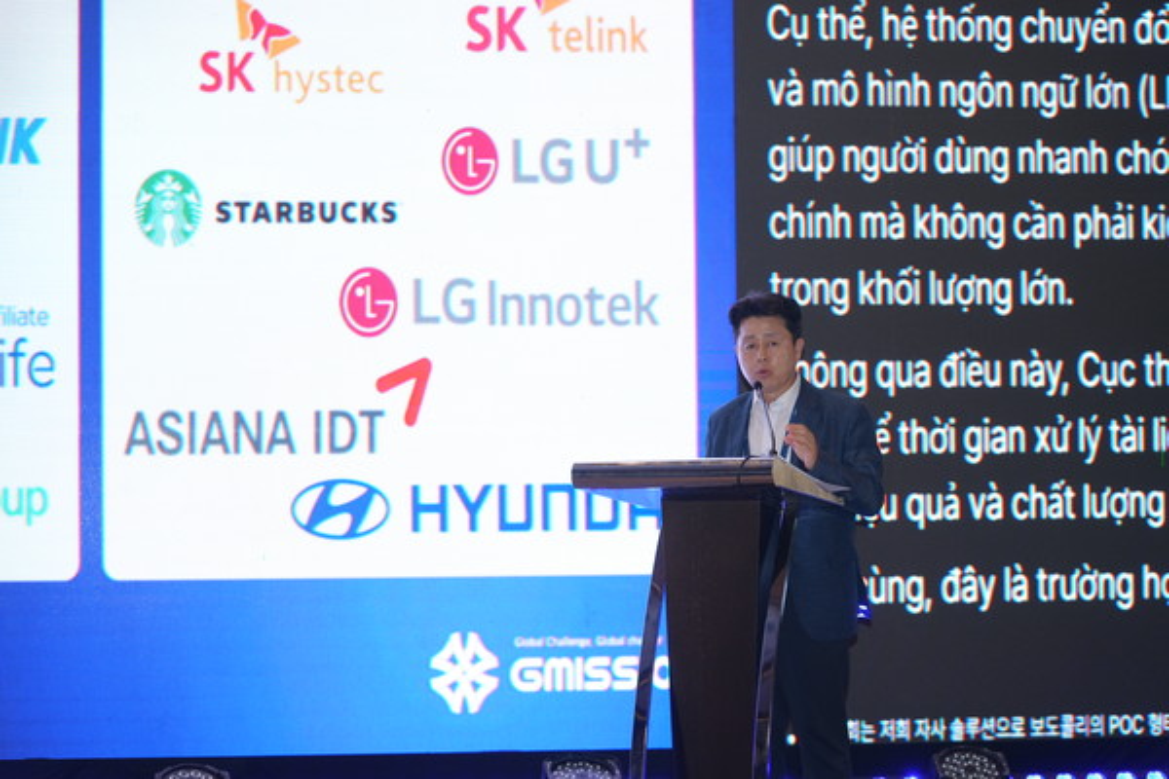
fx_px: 3052
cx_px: 584
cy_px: 390
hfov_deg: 21.7
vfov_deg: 14.6
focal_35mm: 94
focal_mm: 94
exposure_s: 1/160
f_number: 3.2
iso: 400
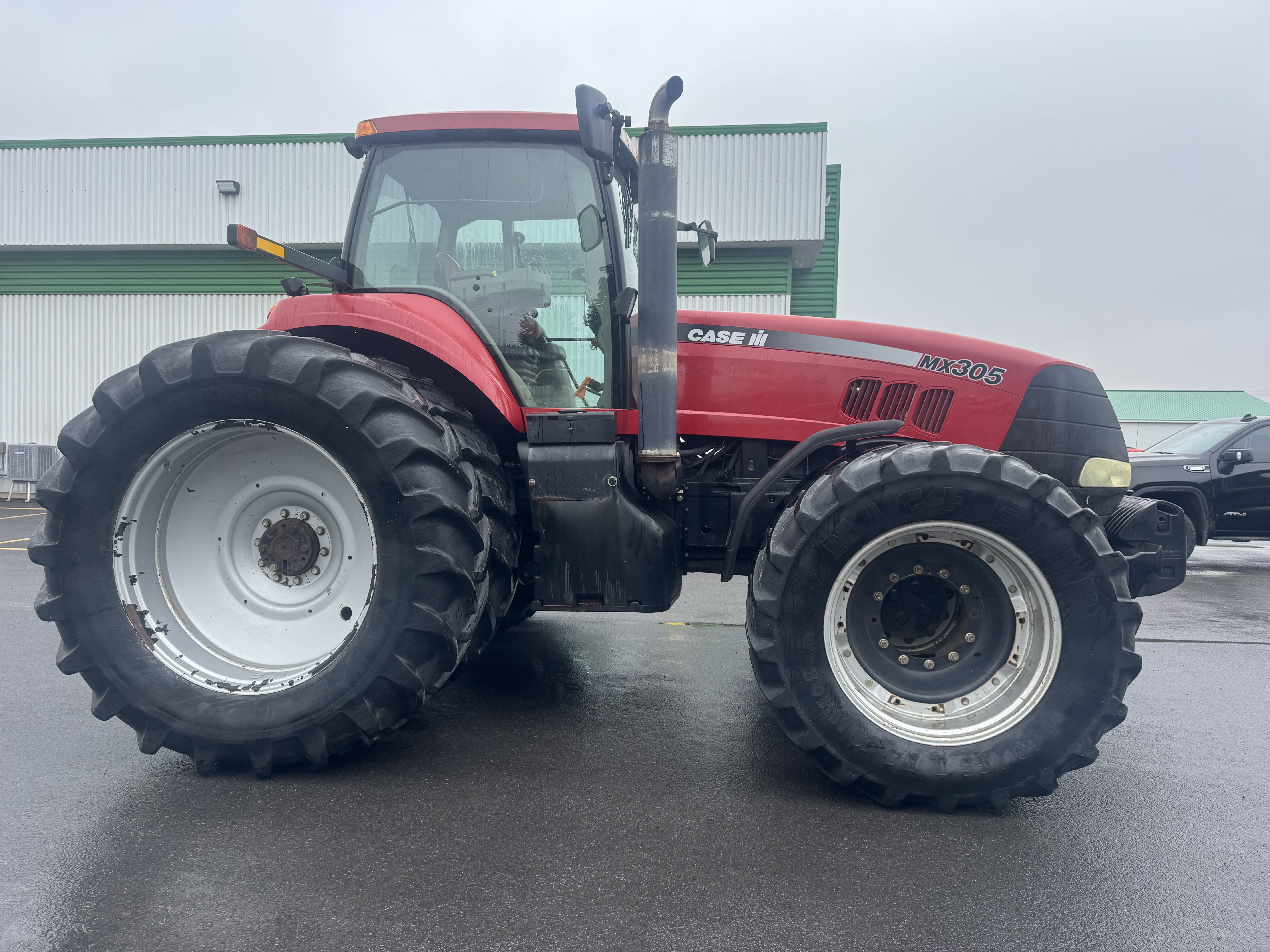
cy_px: 476
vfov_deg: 56.8
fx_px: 881
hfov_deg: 71.6
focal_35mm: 24
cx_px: 635
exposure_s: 1/938
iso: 80
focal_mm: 6.76
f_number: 1.78
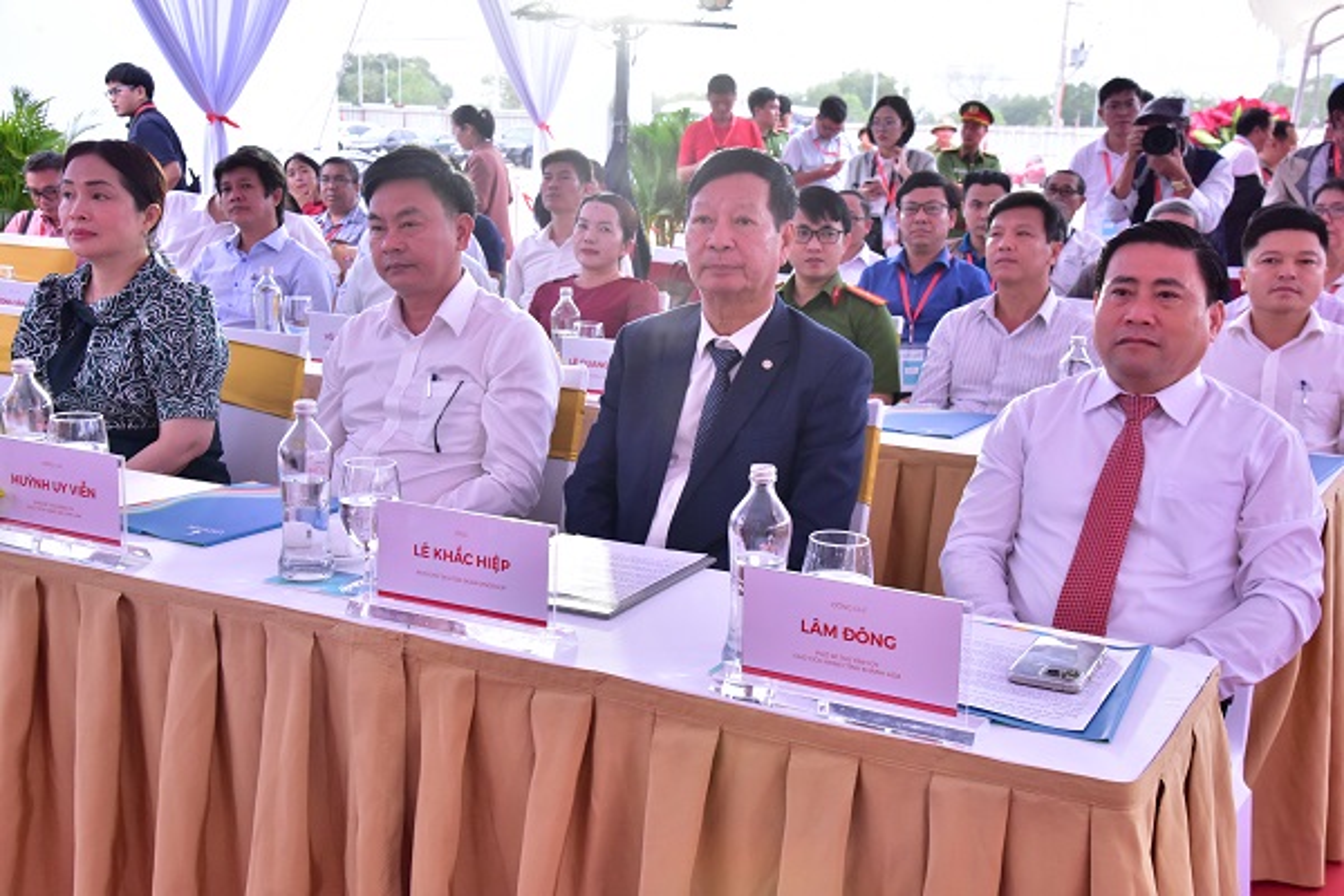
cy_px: 448
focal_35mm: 44
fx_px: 1643
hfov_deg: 44.5
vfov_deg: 30.5
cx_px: 672
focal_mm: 44
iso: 3200
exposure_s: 1/200
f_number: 10
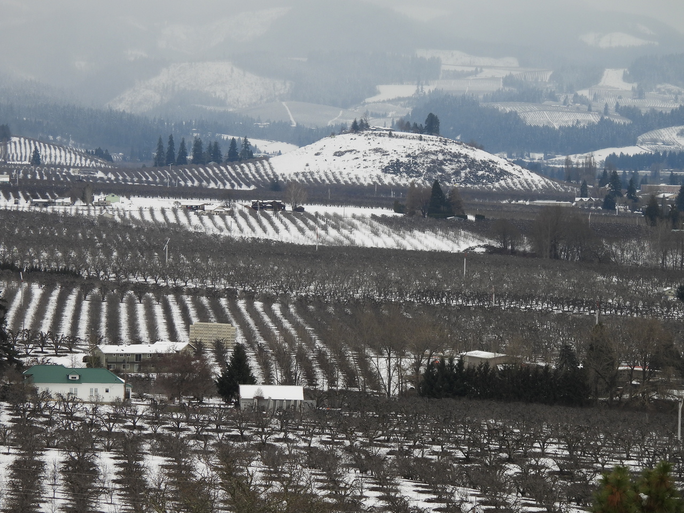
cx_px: 342
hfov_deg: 11.6
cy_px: 256
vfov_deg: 8.7
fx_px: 3359
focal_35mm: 170
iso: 100
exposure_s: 1/400
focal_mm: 30.3
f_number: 4.5
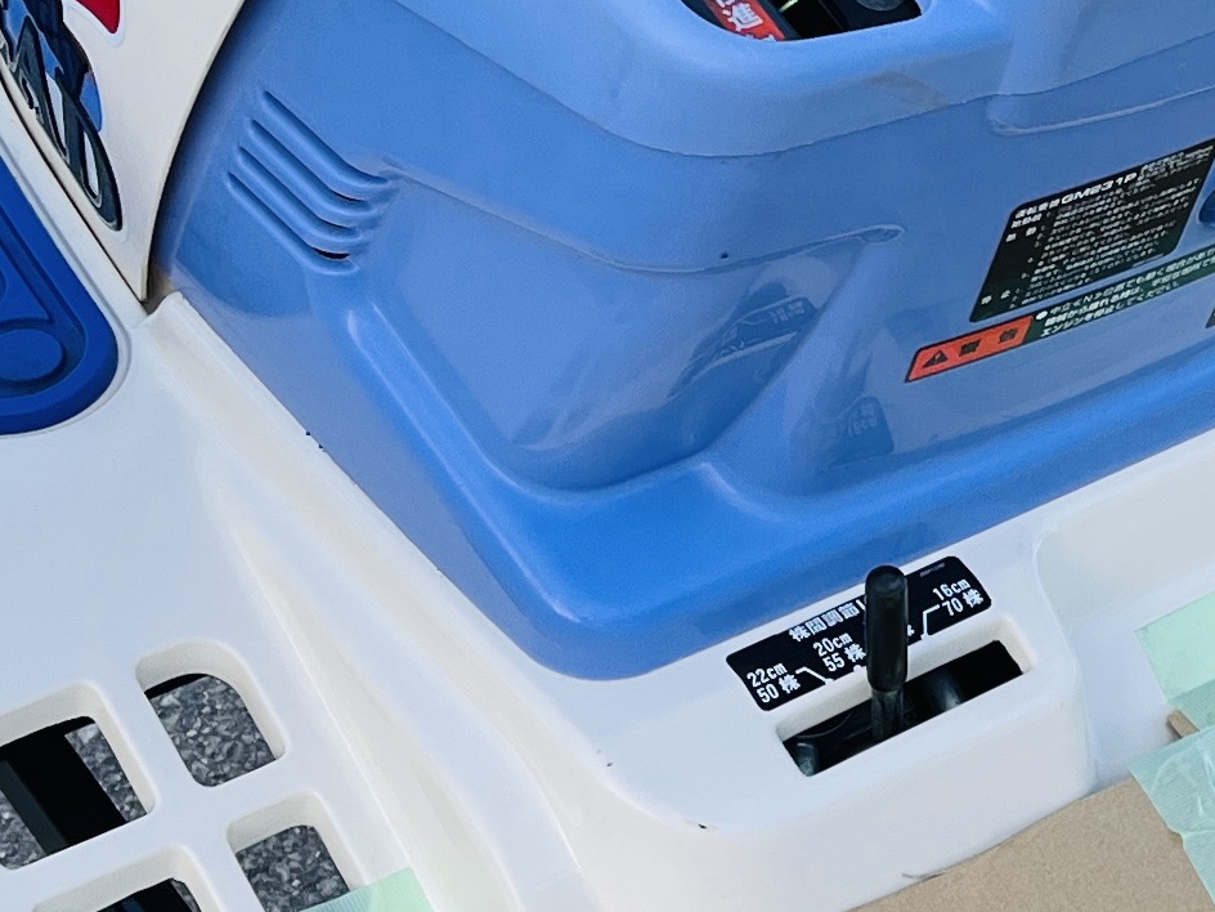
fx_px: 3896
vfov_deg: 13.3
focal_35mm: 111
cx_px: 1649
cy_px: 420
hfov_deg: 16.6
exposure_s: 1/363
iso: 50
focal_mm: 5.1
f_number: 1.6
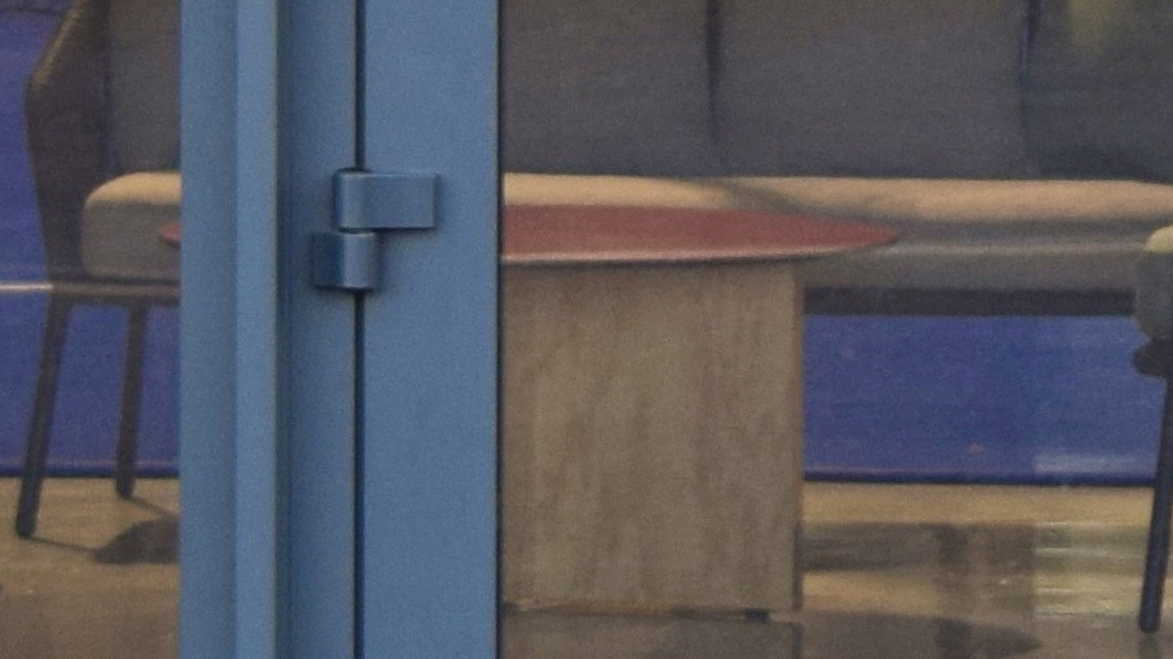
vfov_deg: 2.1
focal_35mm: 581
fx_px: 18053
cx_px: 1596
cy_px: -843
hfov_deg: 3.7
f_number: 5
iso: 400
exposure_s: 1/100
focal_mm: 55
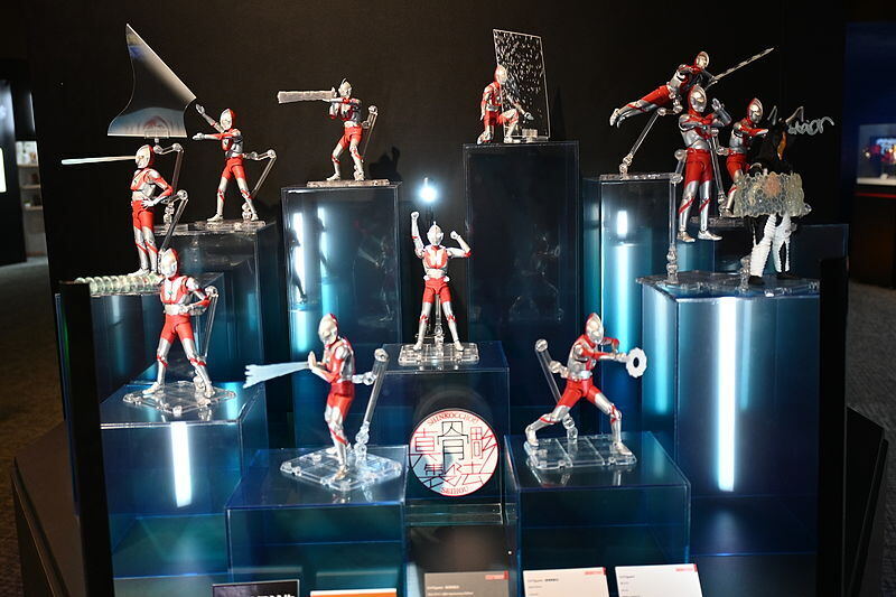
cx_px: 448
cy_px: 298
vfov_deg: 38.3
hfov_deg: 55.1
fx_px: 858
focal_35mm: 34
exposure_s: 1/125
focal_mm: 23
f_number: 4.2
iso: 900
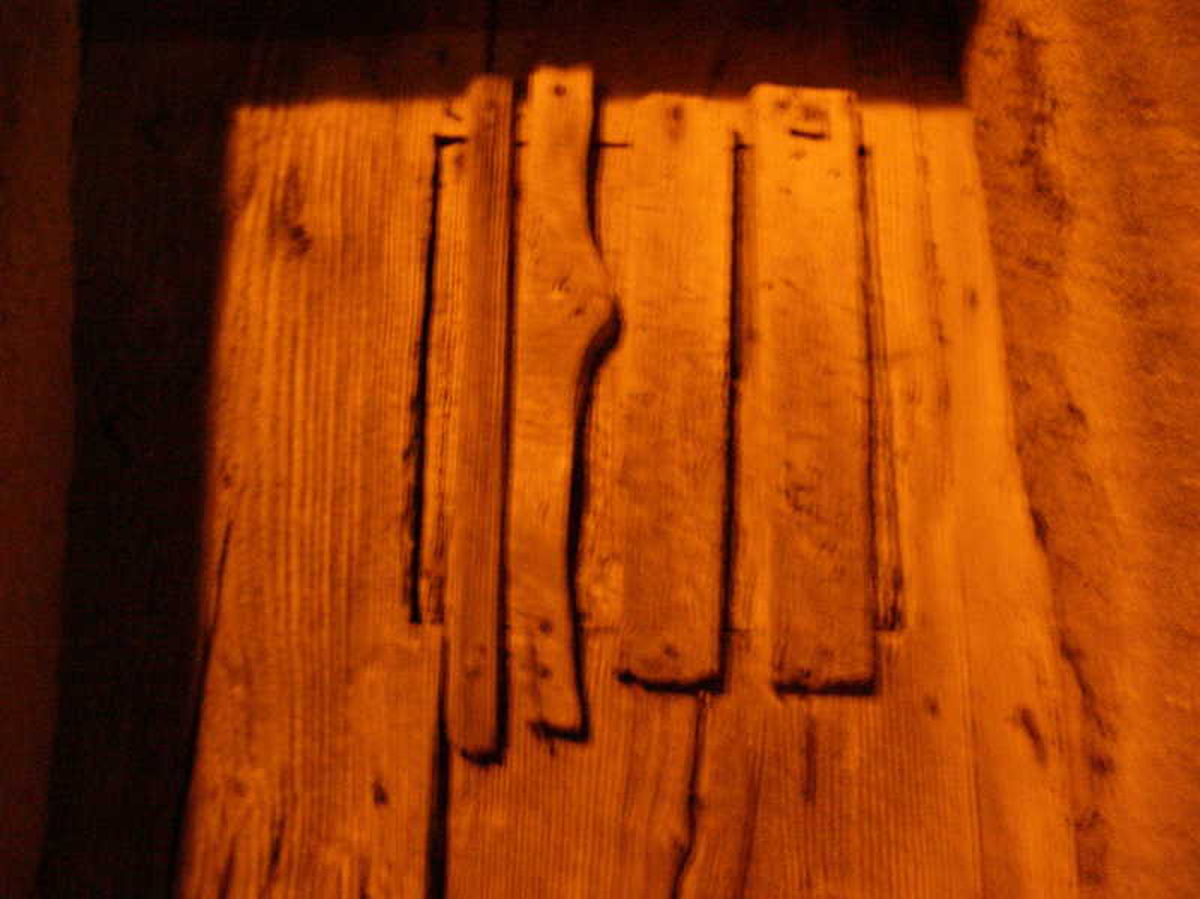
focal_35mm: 36
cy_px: 450
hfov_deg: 51.4
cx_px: 600
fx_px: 1247
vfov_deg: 39.6
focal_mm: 6
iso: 300
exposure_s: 1
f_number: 2.7
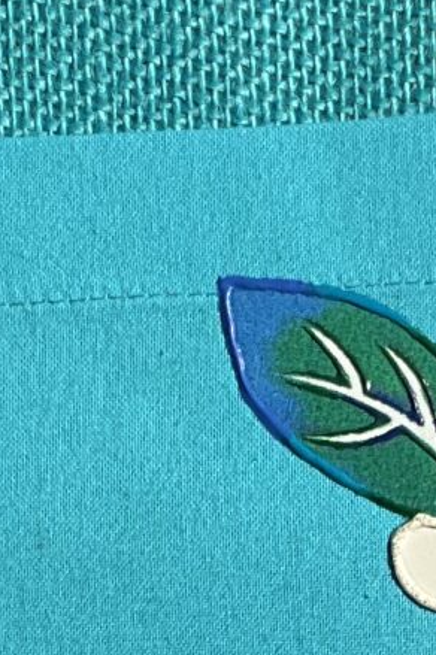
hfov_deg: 7.8
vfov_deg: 11.4
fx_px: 3202
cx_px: 296
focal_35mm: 176
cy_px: 821
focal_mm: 3
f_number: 1.8
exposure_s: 1/1626
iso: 25
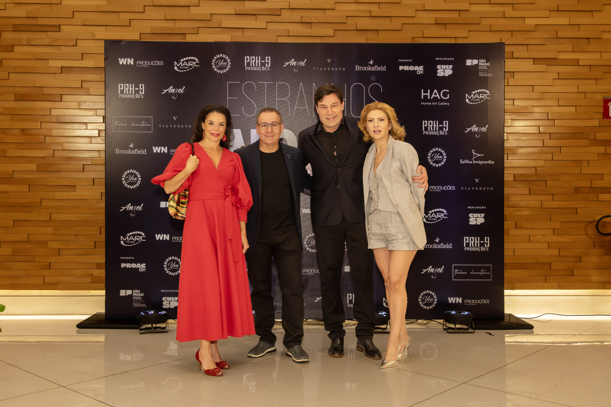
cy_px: 204
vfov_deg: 36.9
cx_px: 306
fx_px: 611
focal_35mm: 36
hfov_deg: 53.1
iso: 3200
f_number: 5.6
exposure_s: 1/200
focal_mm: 24
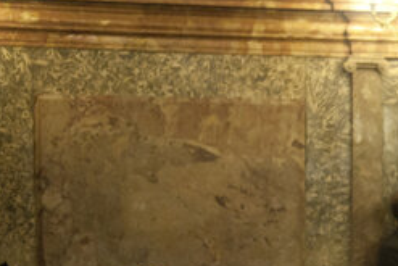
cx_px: 686
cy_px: 313
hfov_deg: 13.4
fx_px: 1549
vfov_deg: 9.7
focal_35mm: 140
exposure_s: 1/125
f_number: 2.8
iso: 3200
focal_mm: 32
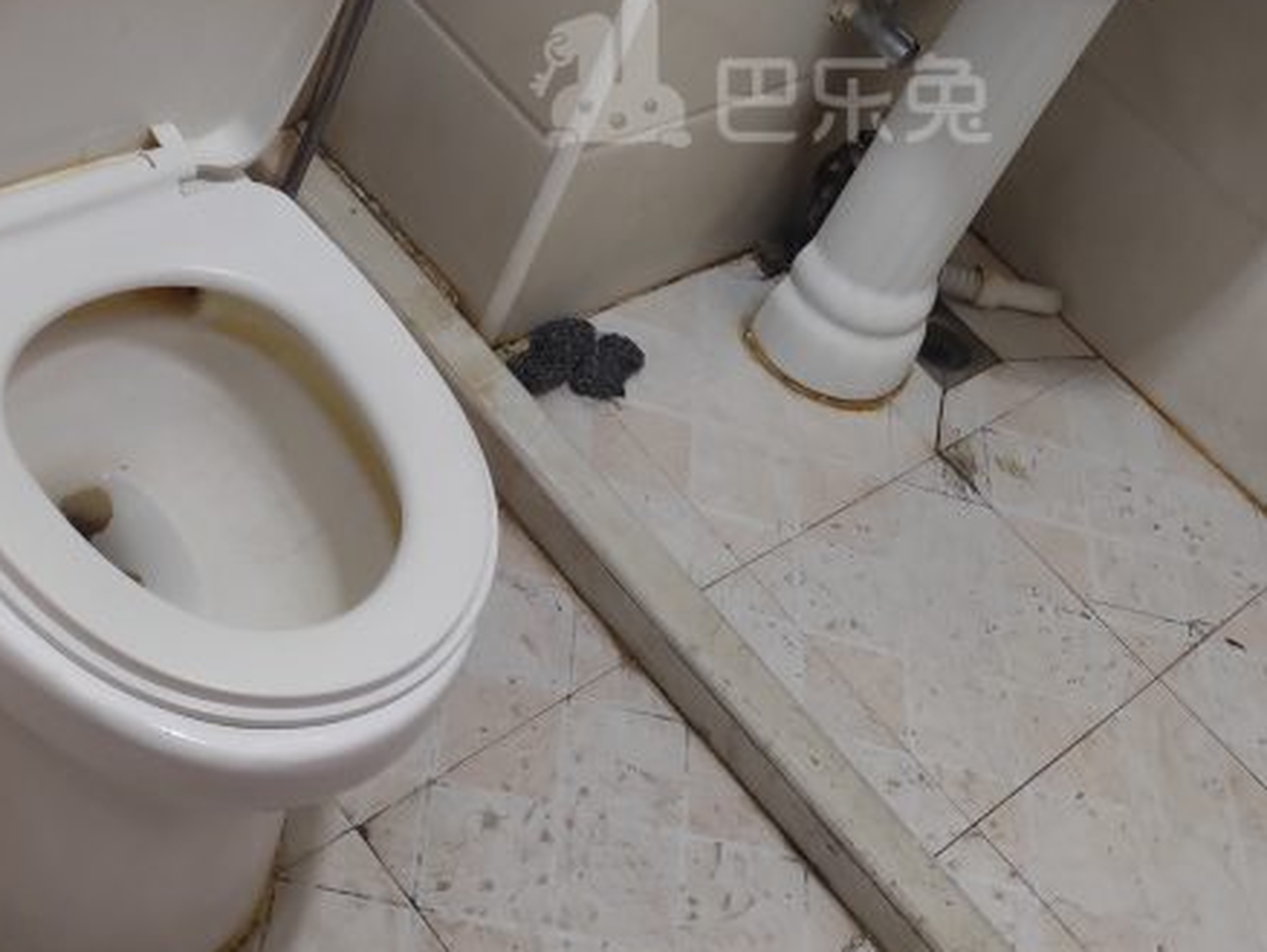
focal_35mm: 56
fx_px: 2051
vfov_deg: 25.2
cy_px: 71
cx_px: 761
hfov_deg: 34.2
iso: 1000
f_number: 1.65
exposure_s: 1/33.3
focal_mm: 6.14
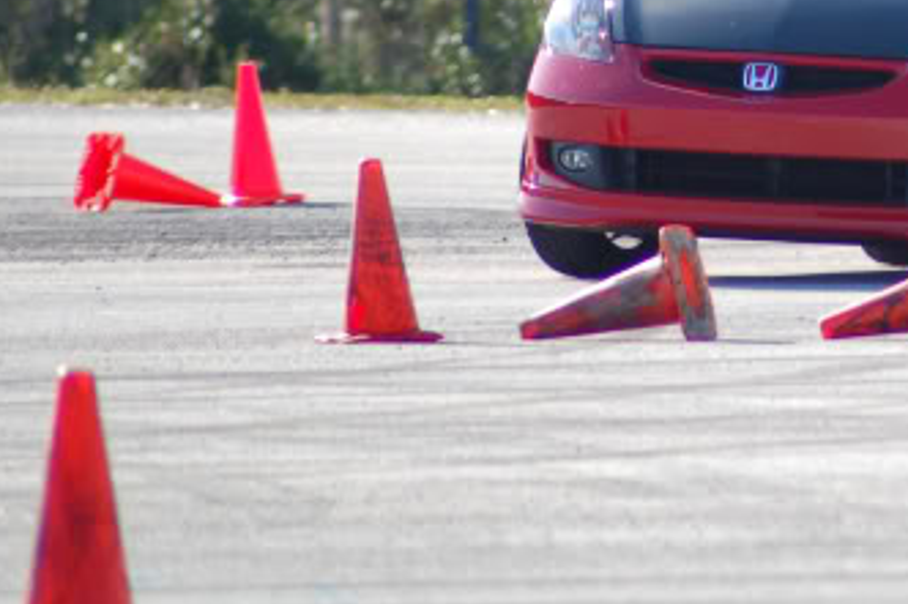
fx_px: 25713
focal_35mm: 1020
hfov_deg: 2.0
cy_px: -60
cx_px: 796
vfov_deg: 1.3
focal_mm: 300
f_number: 5.6
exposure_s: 1/640
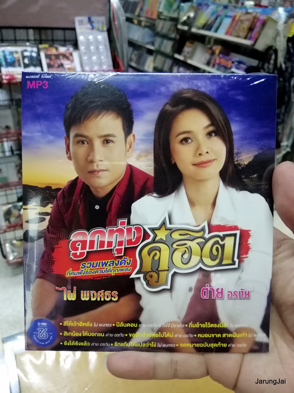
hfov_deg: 53.1
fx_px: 294
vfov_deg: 67.3
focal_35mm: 26
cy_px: 196
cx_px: 147
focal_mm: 3.81
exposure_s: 1/25
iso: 640
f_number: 2.2
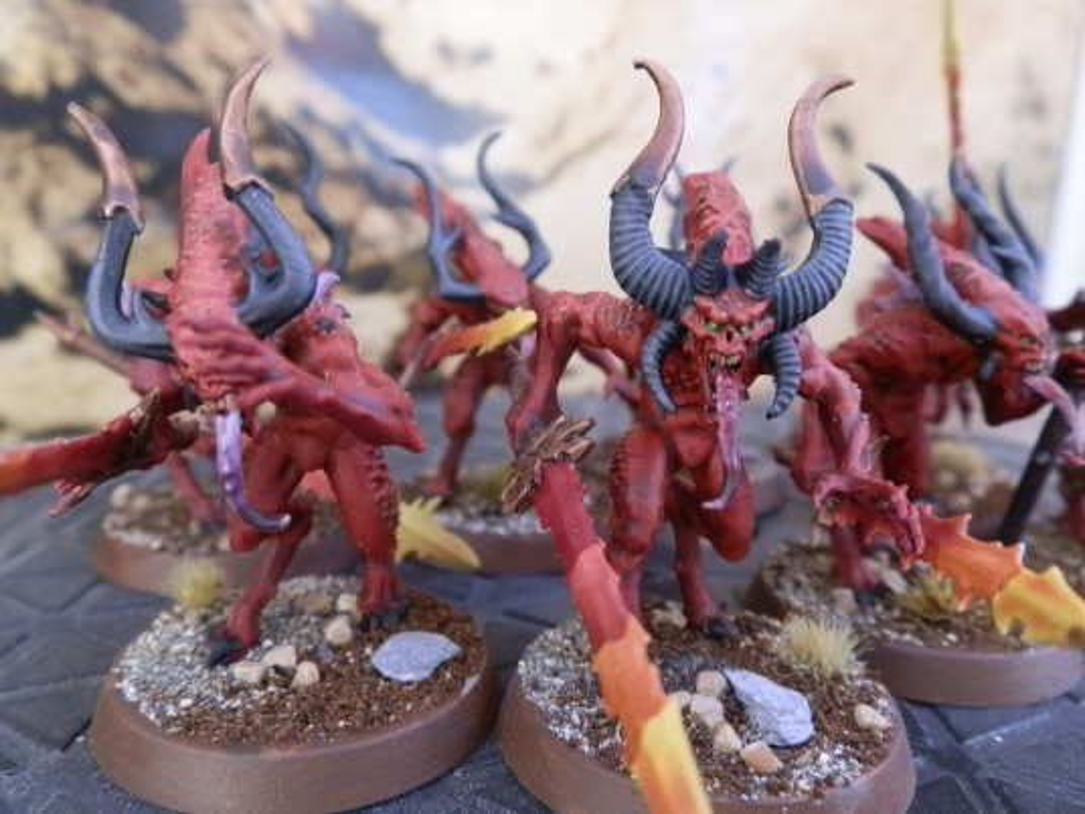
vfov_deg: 49.7
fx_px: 878
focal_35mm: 28
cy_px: 407
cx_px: 542
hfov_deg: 63.4
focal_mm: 5
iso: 400
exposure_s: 1/125
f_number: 3.1
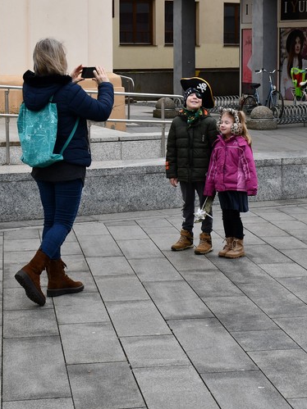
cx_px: 194
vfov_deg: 24.6
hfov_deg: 18.6
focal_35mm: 79
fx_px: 935
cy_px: 135
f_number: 5.6
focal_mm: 27
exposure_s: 1/250
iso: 250
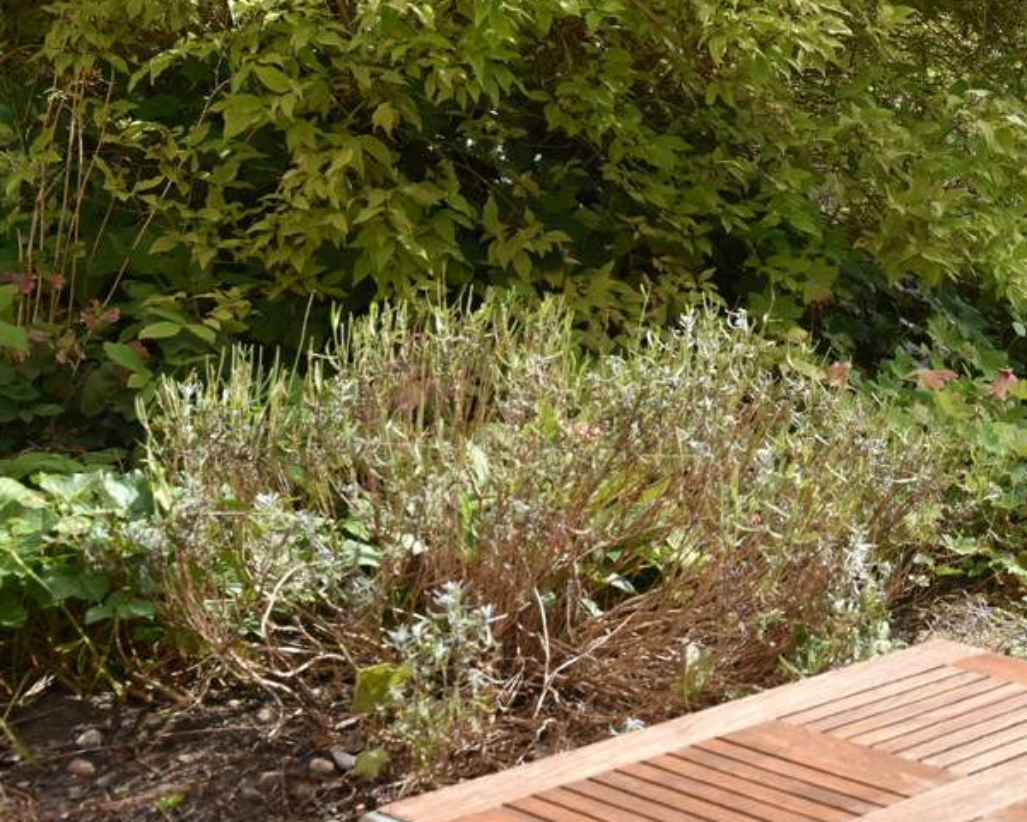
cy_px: 340
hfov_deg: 26.6
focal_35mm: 68
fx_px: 2067
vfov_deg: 22.5
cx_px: 995
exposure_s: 1/3200
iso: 2000
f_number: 6.3
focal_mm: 34
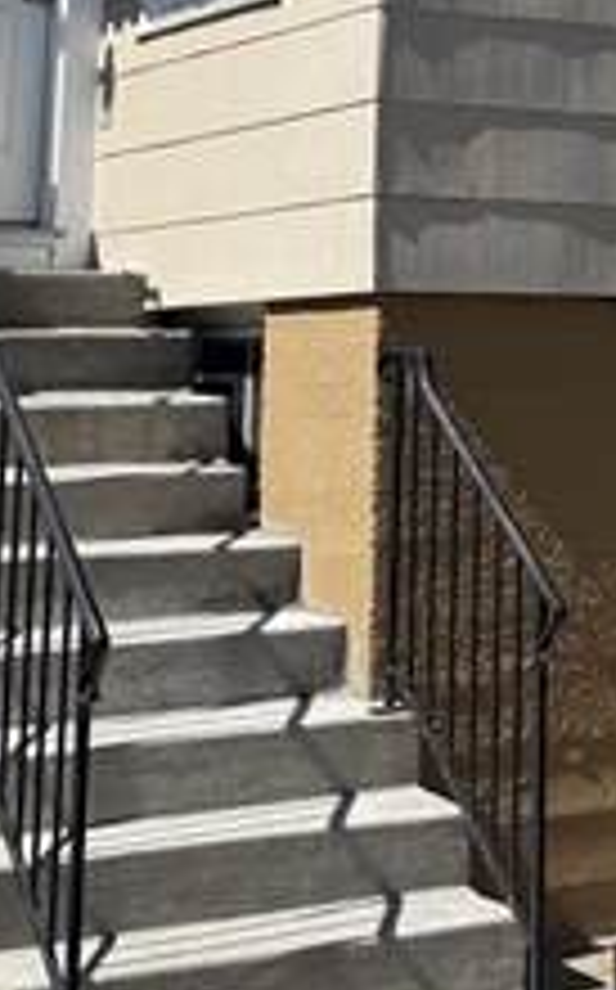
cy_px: -86
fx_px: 2397
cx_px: 742
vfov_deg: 22.1
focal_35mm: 89
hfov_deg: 14.2
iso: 80
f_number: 1.78
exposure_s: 1/4673
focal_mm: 6.76
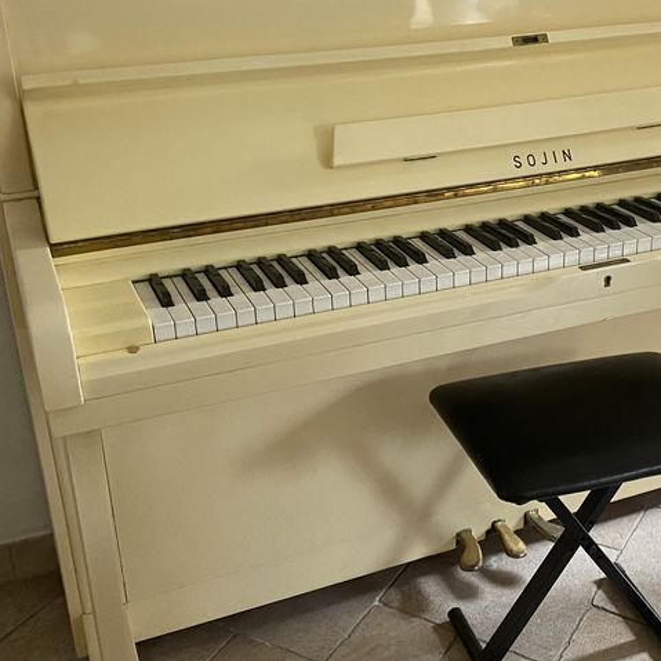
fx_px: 1037
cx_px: 457
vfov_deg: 35.3
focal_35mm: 48
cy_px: 313
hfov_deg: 34.9
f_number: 1.8
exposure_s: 1/60
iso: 320
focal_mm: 4.25
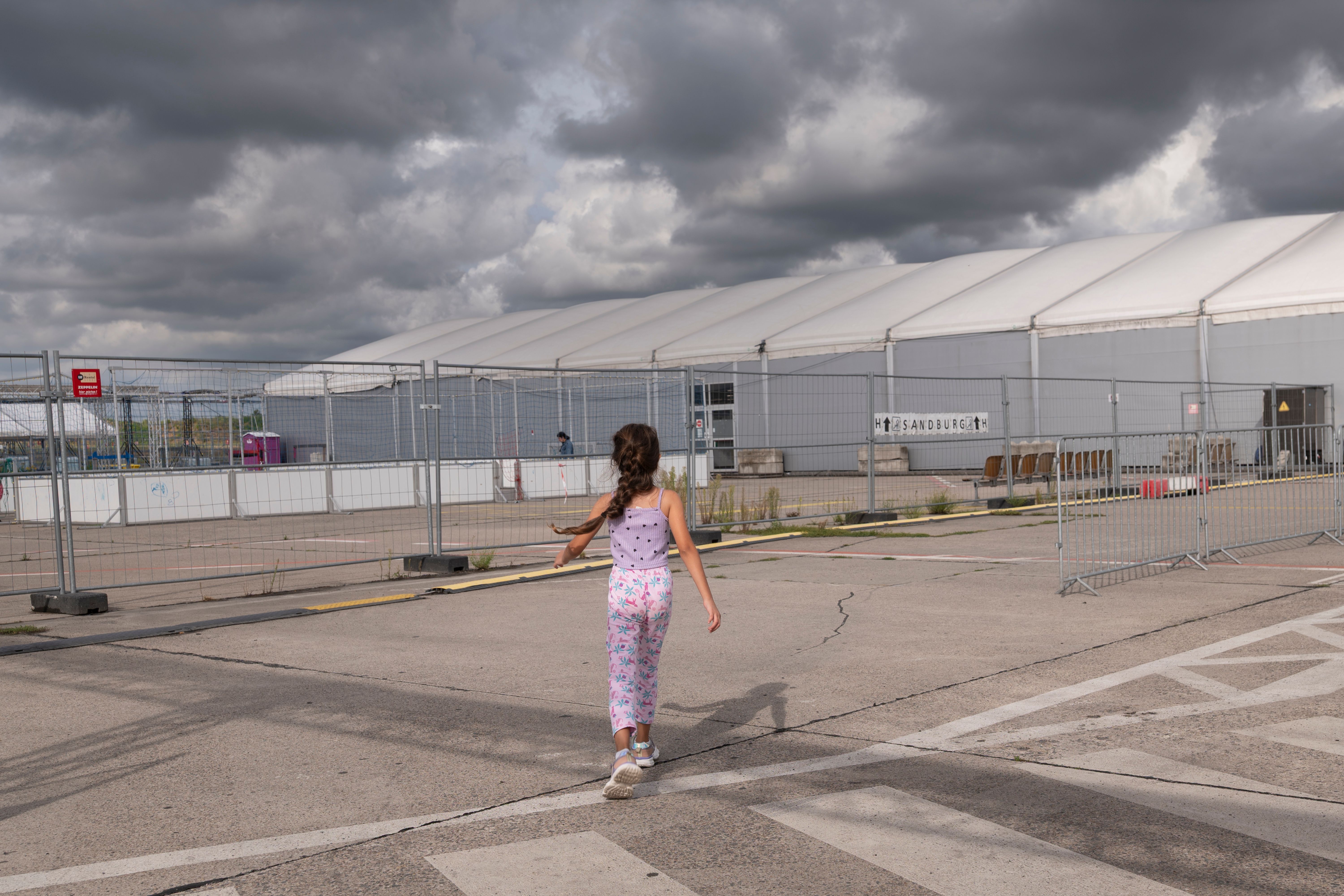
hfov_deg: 58.7
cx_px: 672
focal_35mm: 32
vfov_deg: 41.1
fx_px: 1195
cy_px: 448
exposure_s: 1/320
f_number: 7.1
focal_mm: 32
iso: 100
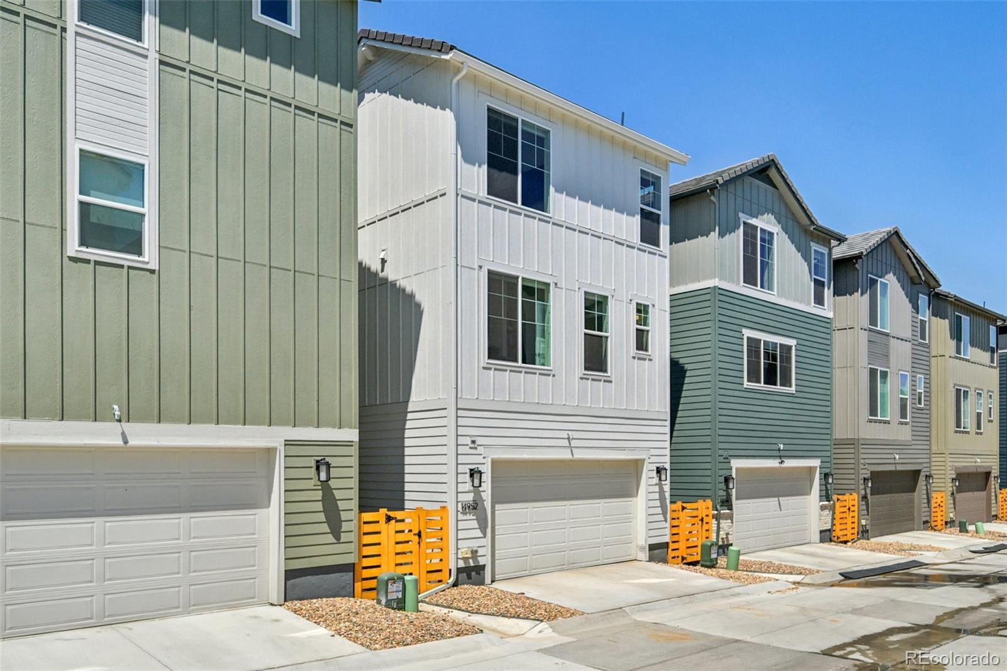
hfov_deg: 70.4
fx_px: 713
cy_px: 336
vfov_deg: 50.4
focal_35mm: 26
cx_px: 504
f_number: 6.3
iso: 400
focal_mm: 25.5
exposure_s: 1/4000
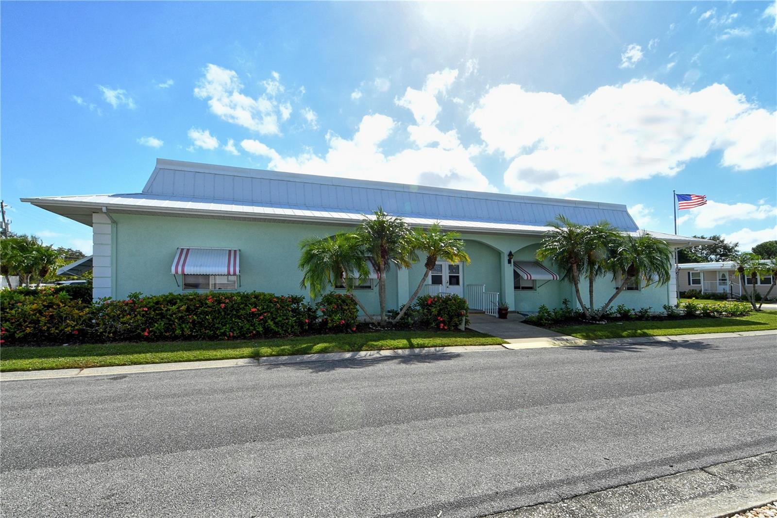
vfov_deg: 67.4
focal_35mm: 18
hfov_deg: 90.0
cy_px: 259
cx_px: 388
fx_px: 388
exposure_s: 1/320
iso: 640
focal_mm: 12
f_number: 20
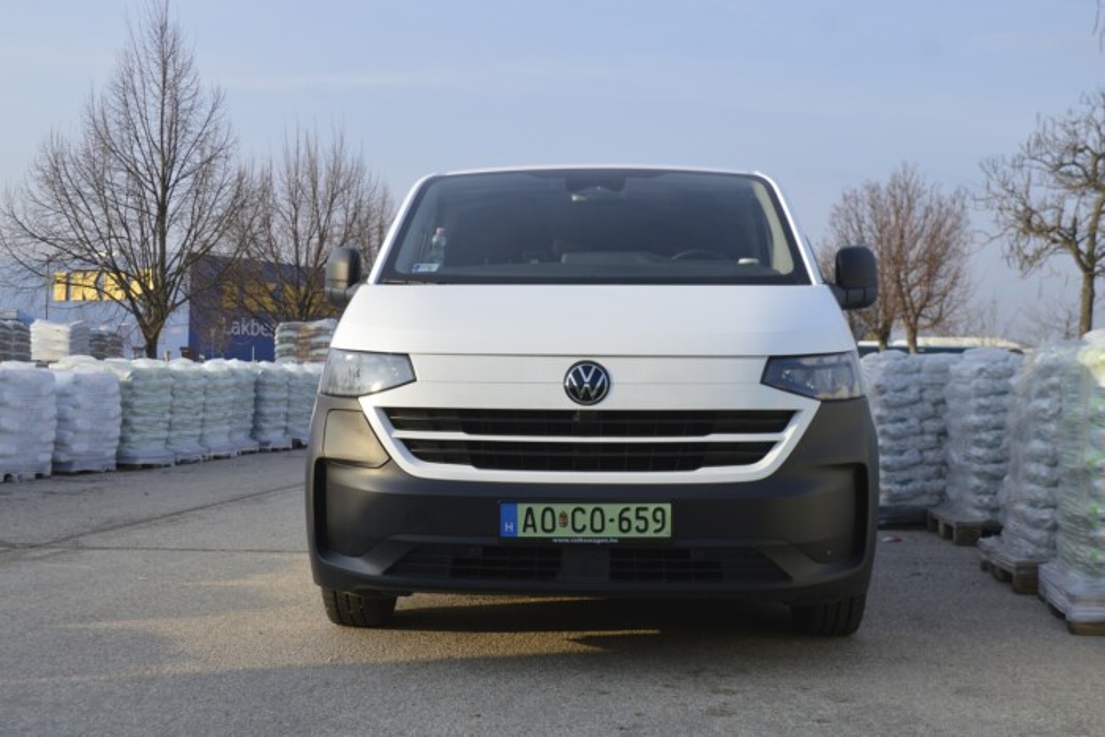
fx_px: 1243
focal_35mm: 40
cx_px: 552
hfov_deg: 47.9
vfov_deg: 33.0
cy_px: 368
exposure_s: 1/200
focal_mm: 27
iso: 100
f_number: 7.1
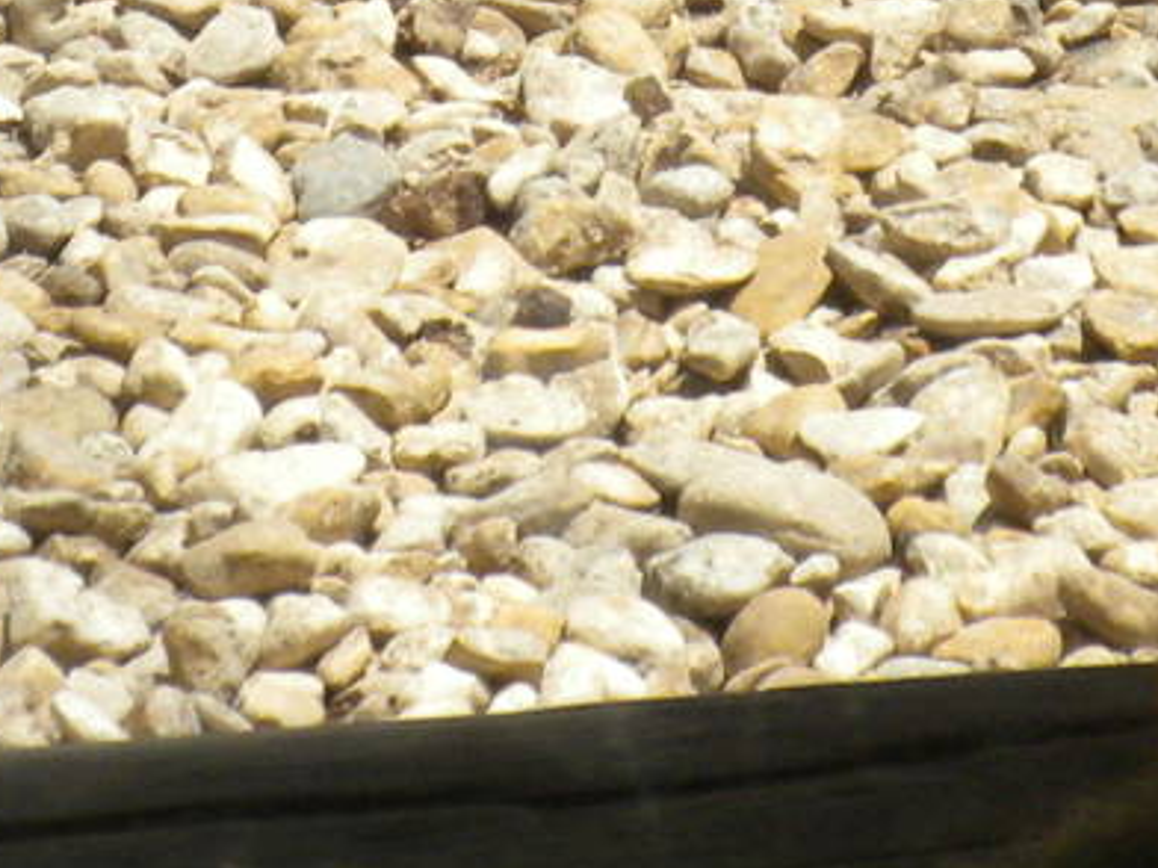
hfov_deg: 8.1
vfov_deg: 6.0
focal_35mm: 245
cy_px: -561
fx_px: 8196
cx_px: 712
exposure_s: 1/740
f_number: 4.7
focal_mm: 10.7
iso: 134
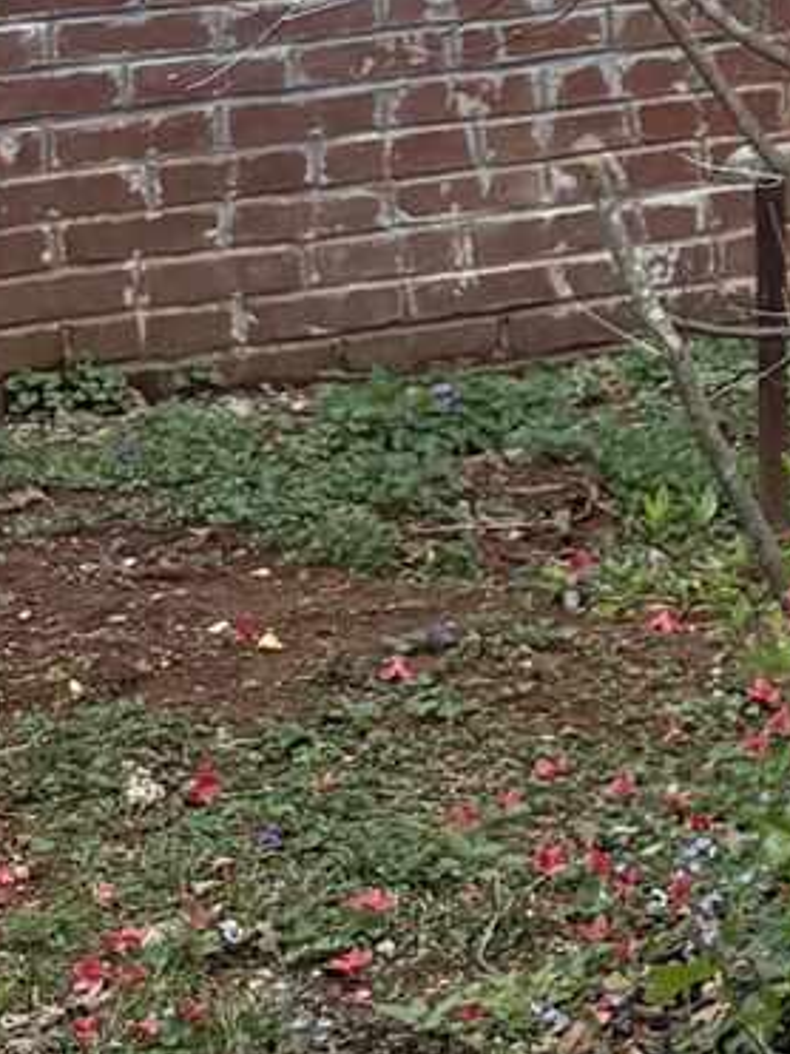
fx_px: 4537
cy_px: -798
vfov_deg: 12.2
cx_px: 2373
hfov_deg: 8.4
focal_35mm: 149
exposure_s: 1/2232
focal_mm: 6.76
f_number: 1.78
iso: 100
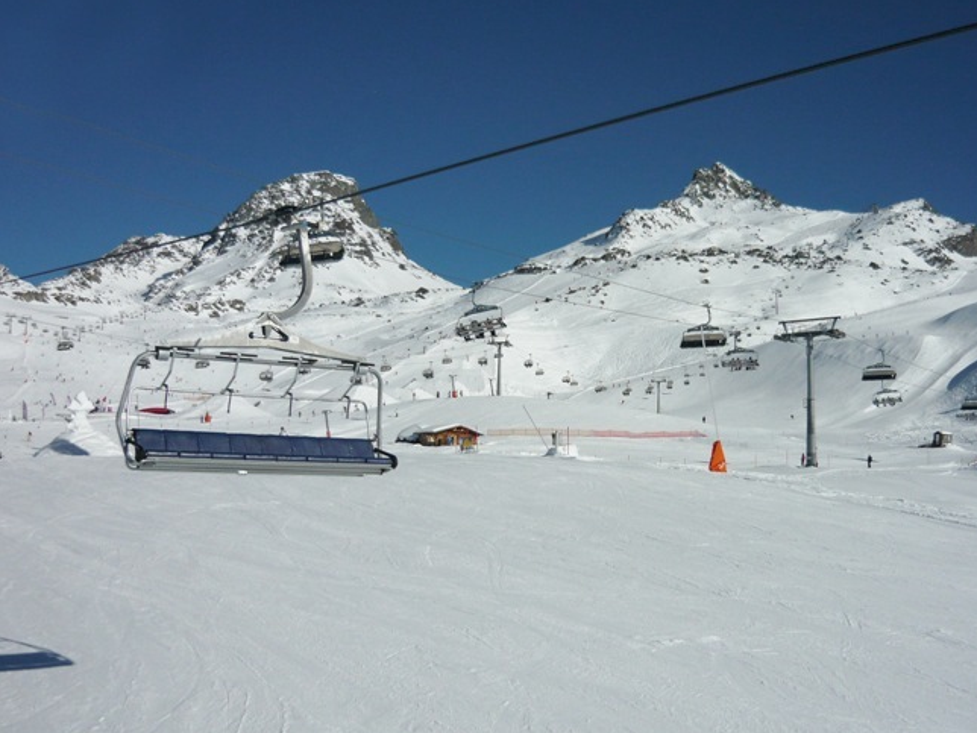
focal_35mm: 41
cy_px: 352
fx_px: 1157
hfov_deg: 45.6
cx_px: 581
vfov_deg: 35.1
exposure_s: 1/1000
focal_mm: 5.5
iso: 100
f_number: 8
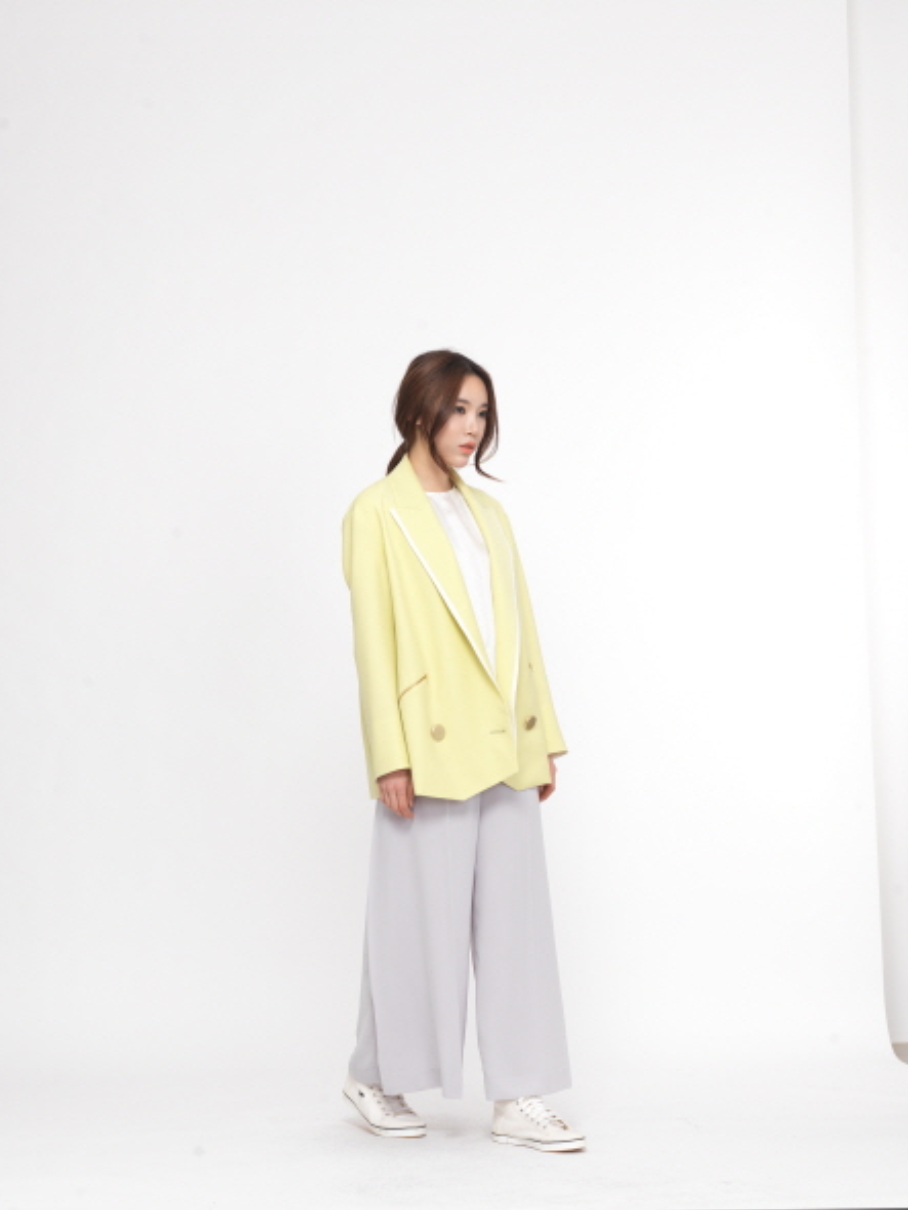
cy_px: 601
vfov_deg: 30.7
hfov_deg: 23.3
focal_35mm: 63
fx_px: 2202
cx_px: 449
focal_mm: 80
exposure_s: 1/250
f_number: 9
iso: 100
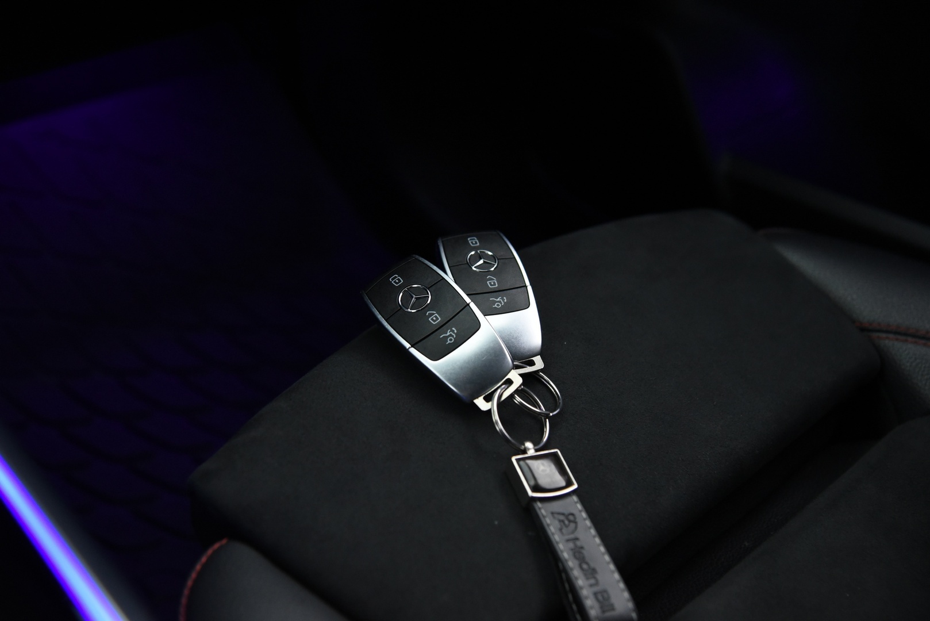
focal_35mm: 50
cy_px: 310
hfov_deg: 39.6
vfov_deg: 27.0
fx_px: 1292
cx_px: 465
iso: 4000
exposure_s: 1/20
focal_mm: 50
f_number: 4
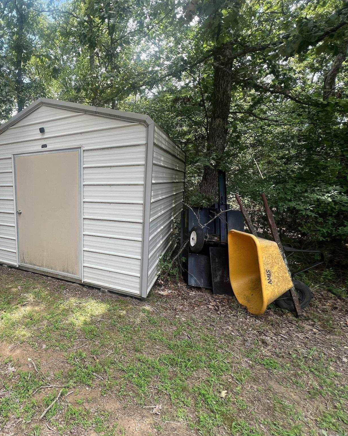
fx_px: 219
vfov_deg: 89.6
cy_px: 219
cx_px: 66
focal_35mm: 17
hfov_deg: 69.0
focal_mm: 1.57
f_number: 1.8
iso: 32
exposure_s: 1/244
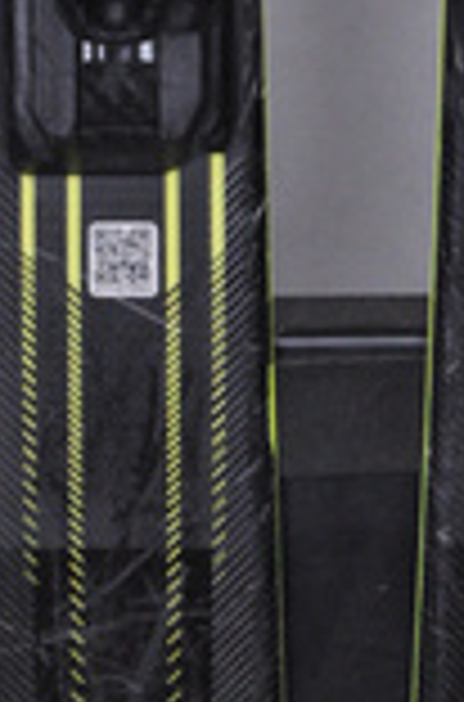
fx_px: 6753
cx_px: 354
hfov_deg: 3.9
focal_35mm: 347
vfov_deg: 6.0
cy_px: 540
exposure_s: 1/125
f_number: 8
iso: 3200
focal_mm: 80
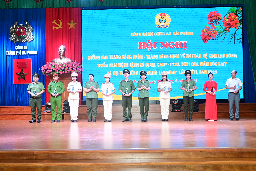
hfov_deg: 43.6
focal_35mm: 45
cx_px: 128
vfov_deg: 29.9
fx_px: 320
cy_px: 86
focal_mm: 30
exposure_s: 1/200
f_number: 4.2
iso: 1600
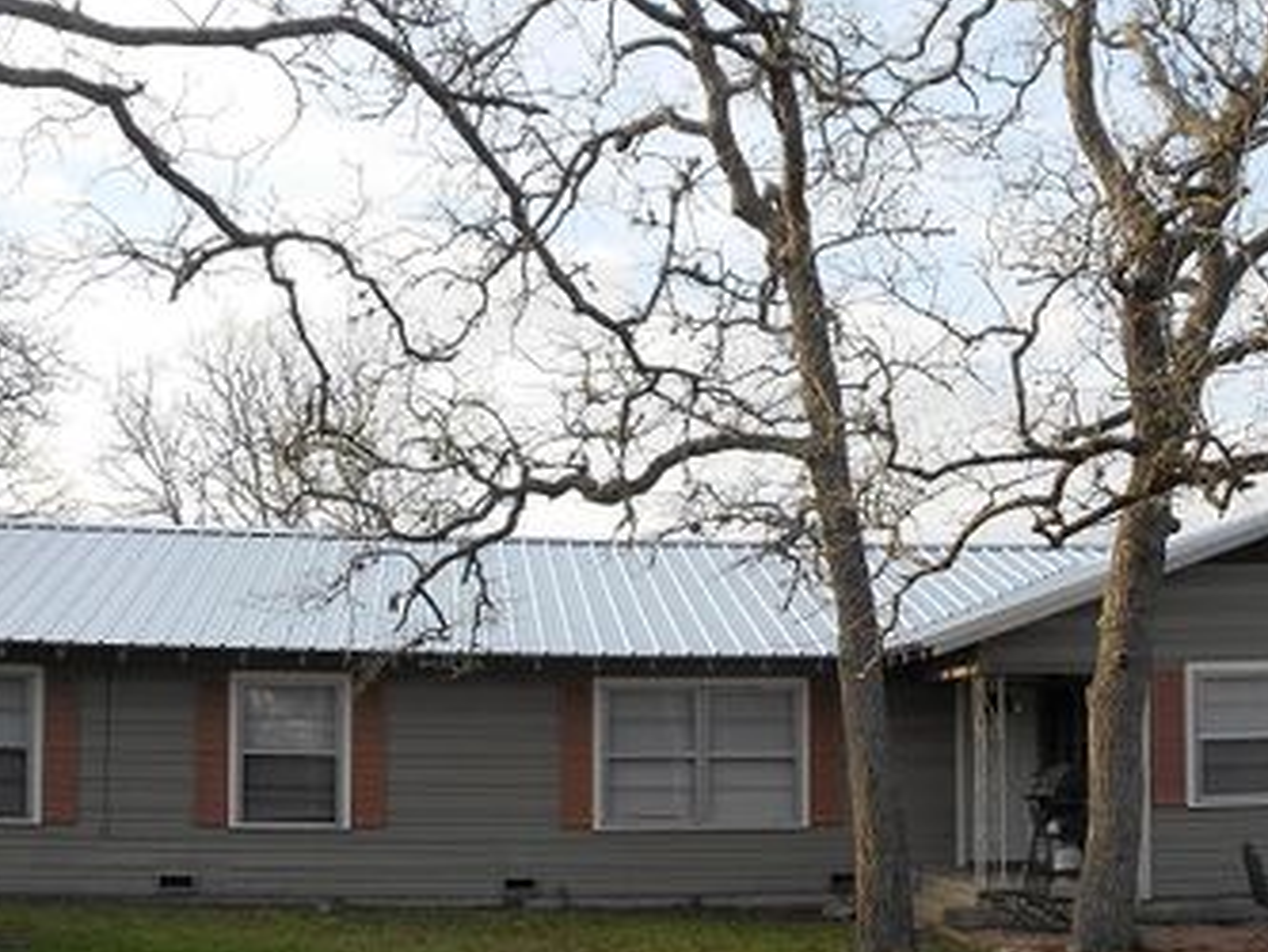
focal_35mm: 66
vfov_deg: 22.1
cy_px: 664
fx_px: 2418
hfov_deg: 29.4
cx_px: 678
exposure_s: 1/250
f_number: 3.5
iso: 80
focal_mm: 6
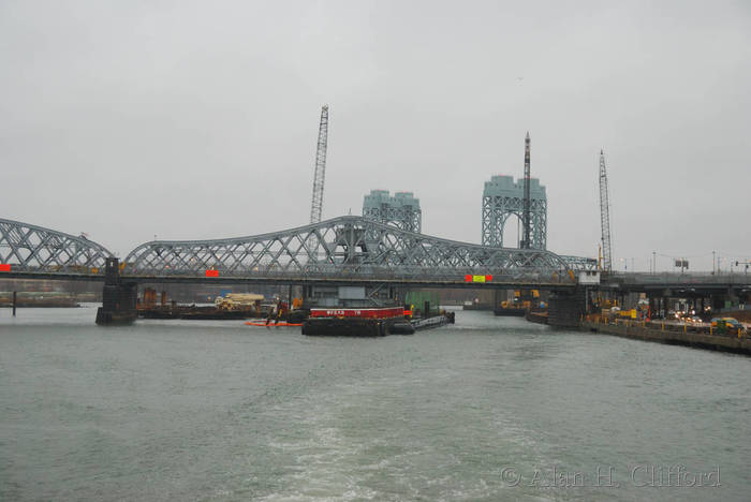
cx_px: 376
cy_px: 251
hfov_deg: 38.9
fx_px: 1065
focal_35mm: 51
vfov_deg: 26.5
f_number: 4.2
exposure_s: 1/200
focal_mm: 34
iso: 250
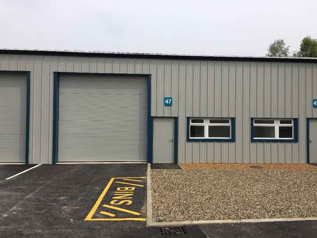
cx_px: 158
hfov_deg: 61.7
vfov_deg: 48.2
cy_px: 119
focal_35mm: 29
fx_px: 266
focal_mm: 4.15
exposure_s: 1/2849
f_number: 2.2
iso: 25
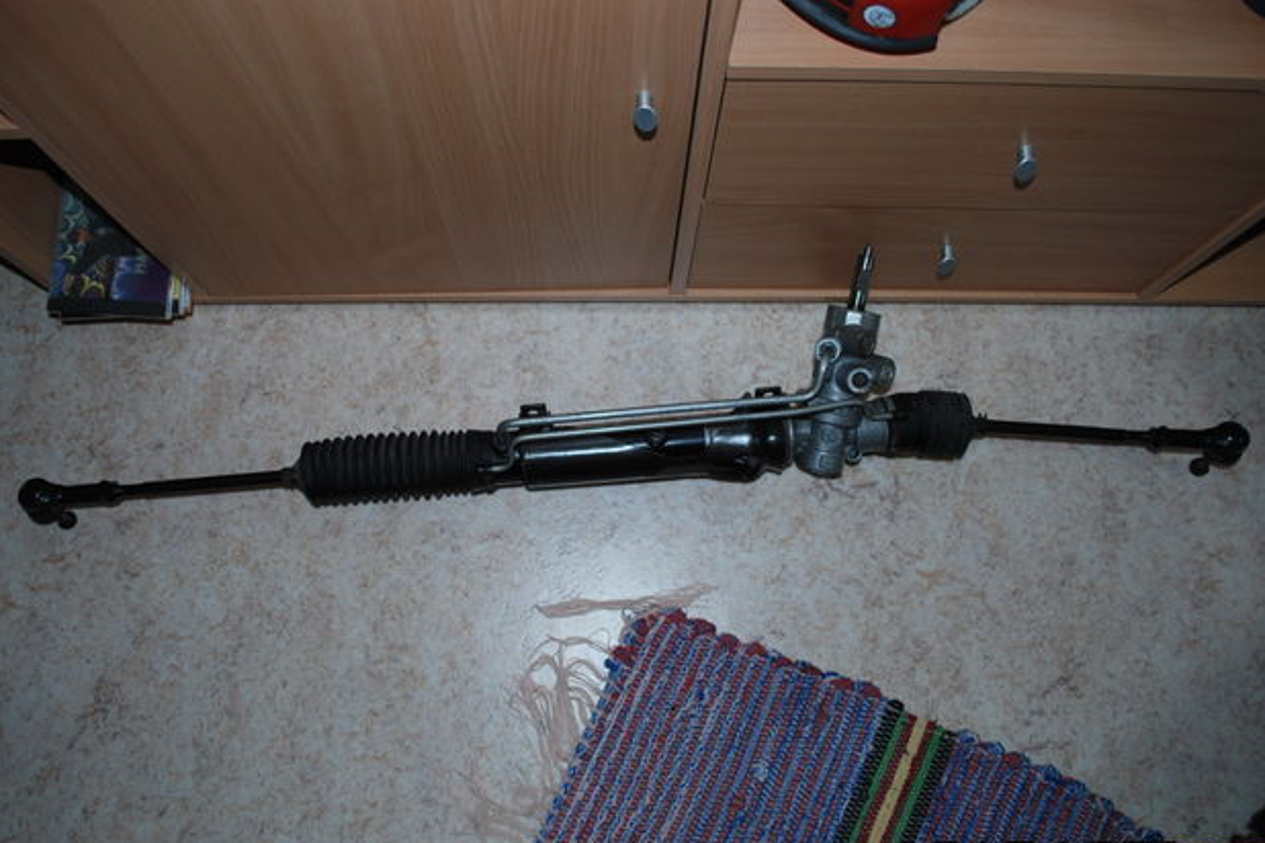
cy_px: 436
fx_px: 984
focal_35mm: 28
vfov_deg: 46.4
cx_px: 618
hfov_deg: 65.5
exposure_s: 1/60
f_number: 3.5
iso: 200
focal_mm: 18
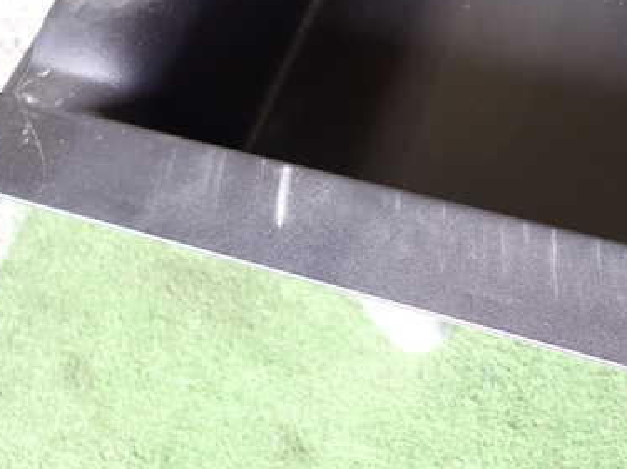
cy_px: 220
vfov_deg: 30.2
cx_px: 450
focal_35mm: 48
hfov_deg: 38.9
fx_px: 869
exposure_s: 1/30
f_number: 2.3
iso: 320
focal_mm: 5.4
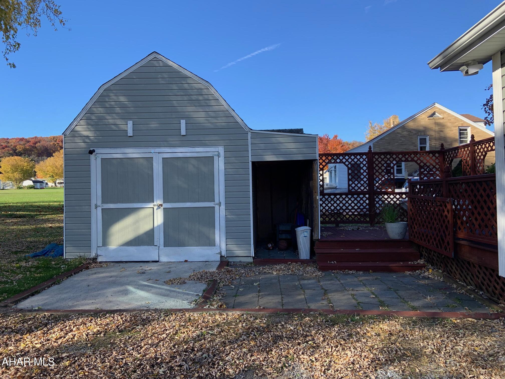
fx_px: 379
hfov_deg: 67.3
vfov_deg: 53.1
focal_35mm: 26
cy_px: 190
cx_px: 252
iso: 25
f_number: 1.8
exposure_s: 1/789
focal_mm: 4.25
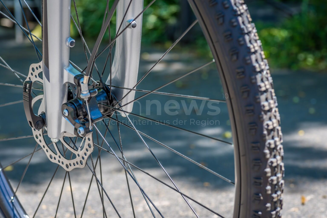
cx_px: 164
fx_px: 909
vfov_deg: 13.7
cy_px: 109
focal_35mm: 100
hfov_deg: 20.4
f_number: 9
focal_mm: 100
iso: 200
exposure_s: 1/80
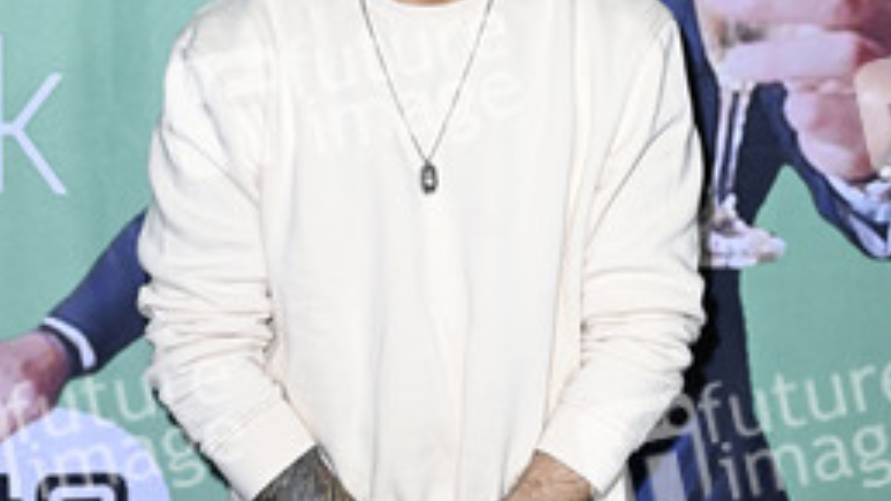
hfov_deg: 21.6
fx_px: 2338
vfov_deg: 12.2
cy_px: 270
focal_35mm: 99
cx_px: 442
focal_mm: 61
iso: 1600
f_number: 5.6
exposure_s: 1/200
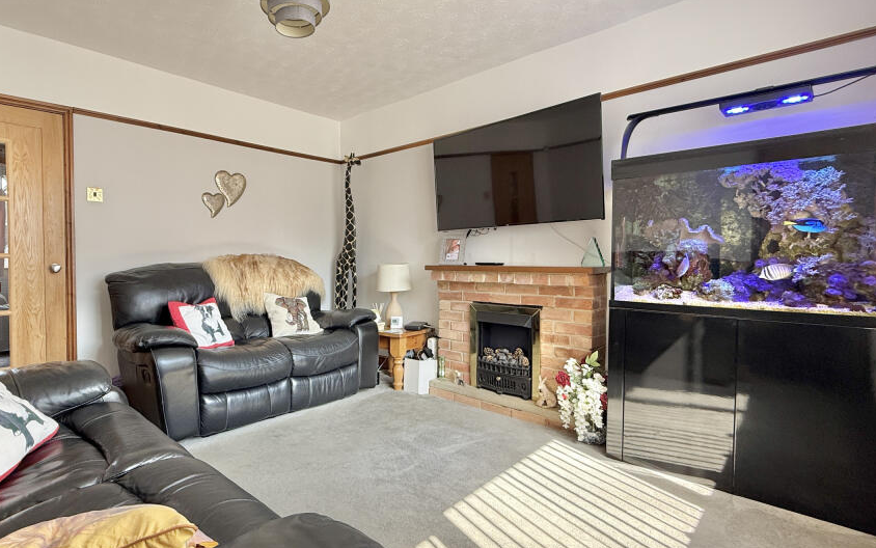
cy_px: 270
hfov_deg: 89.9
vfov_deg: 65.0
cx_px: 351
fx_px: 430
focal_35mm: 18
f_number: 2.2
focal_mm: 2.22
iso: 80
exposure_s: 1/99
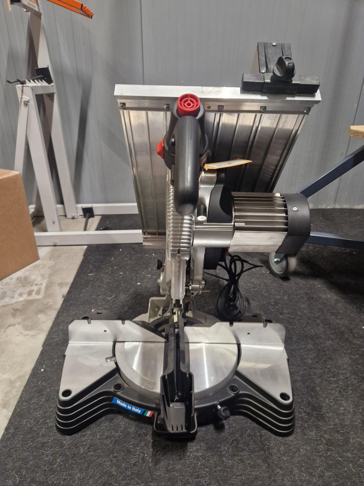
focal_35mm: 23
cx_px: 182
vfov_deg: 73.9
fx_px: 322
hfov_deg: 58.9
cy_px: 243
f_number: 1.8
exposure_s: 1/100
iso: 640
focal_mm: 5.4
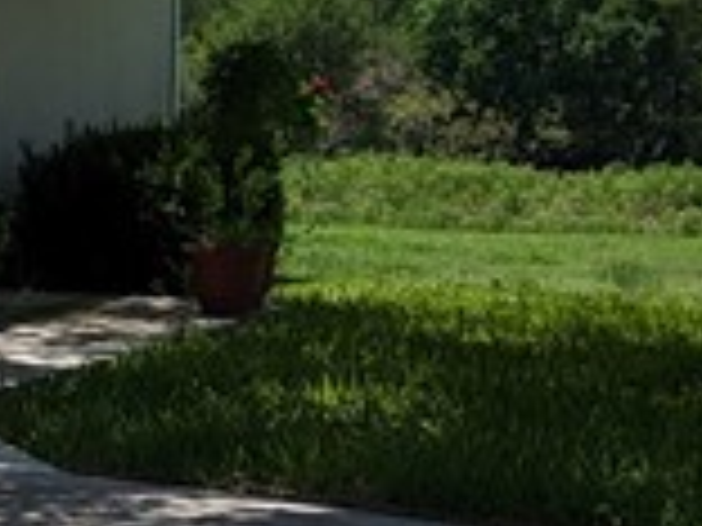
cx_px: -785
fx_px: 3326
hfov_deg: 10.8
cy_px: 211
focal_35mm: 164
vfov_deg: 9.0
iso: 56
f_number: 1.89
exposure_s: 1/2451
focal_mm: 5.43
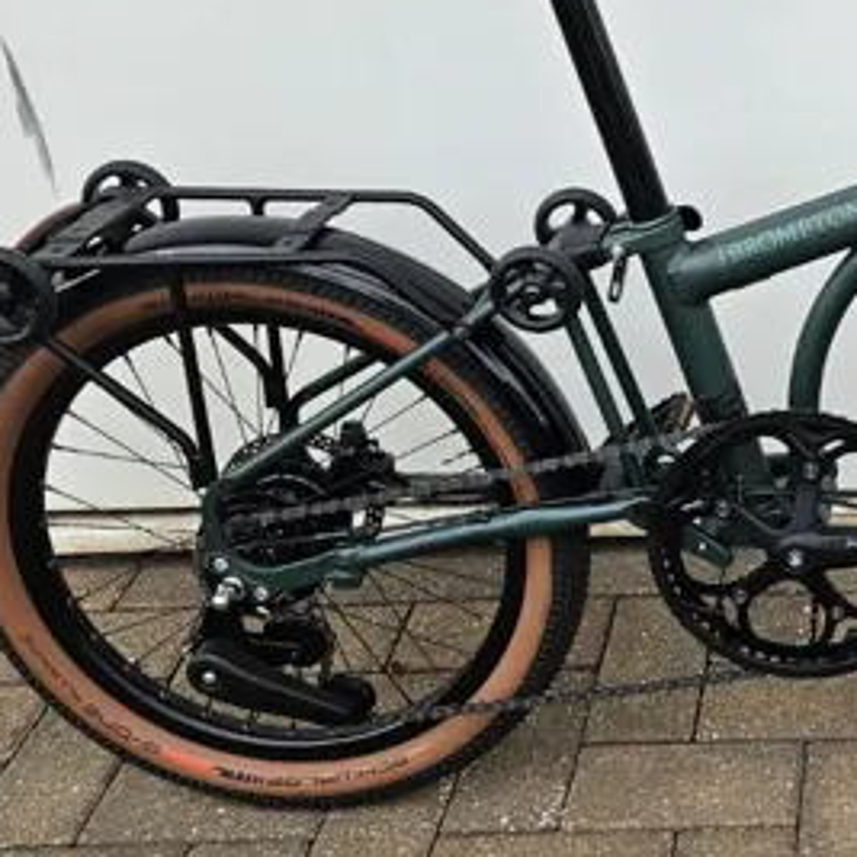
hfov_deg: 26.0
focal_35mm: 61
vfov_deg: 27.6
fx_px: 1709
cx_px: 950
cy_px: 177
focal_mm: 5.4
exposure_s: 1/207
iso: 25
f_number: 1.8
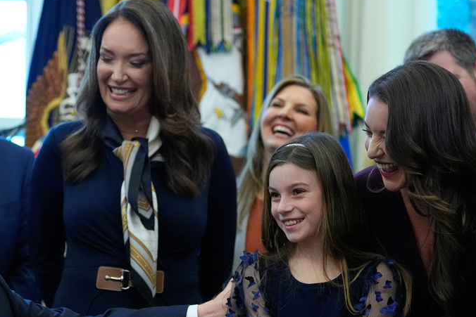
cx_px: 190
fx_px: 1402
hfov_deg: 19.3
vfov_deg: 12.9
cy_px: 218
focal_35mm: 106
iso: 6400
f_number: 2.8
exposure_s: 1/250
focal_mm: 70
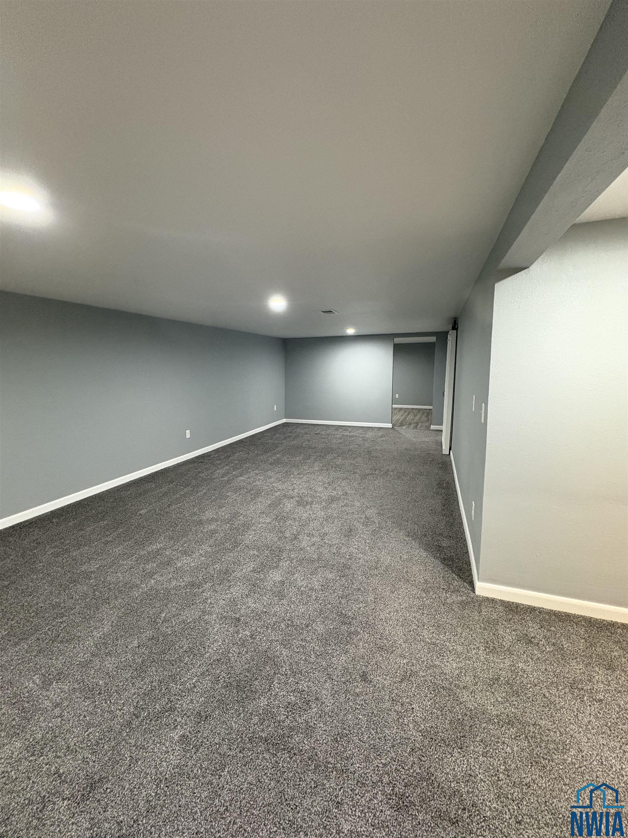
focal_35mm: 14
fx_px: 339
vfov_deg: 102.1
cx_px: 314
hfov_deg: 85.7
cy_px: 419
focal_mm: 2.22
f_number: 2.2
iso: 640
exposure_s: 1/60
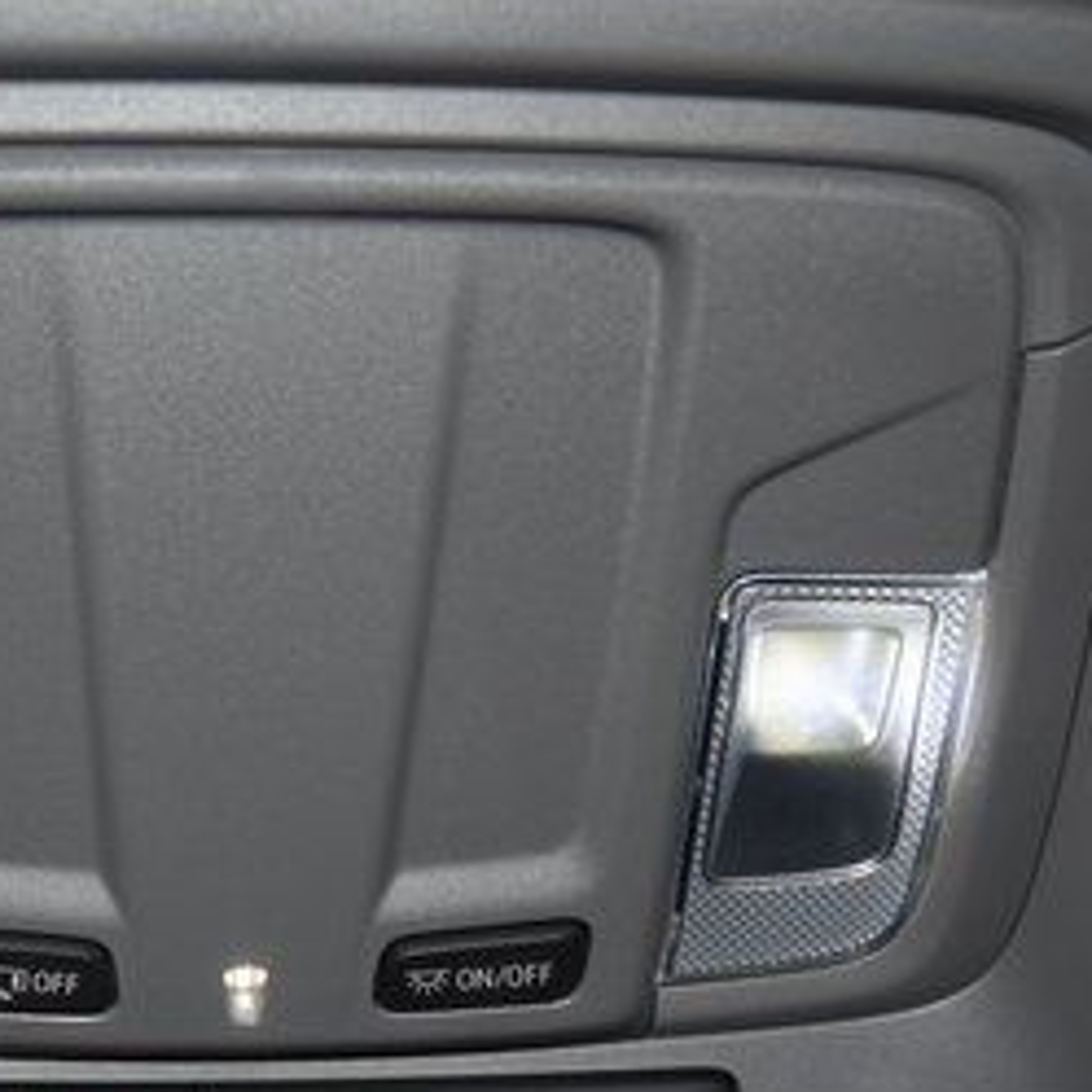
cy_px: 686
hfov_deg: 23.6
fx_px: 2570
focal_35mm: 72
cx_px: 219
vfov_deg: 23.9
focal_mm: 22
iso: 360
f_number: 3.5
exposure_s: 1/60
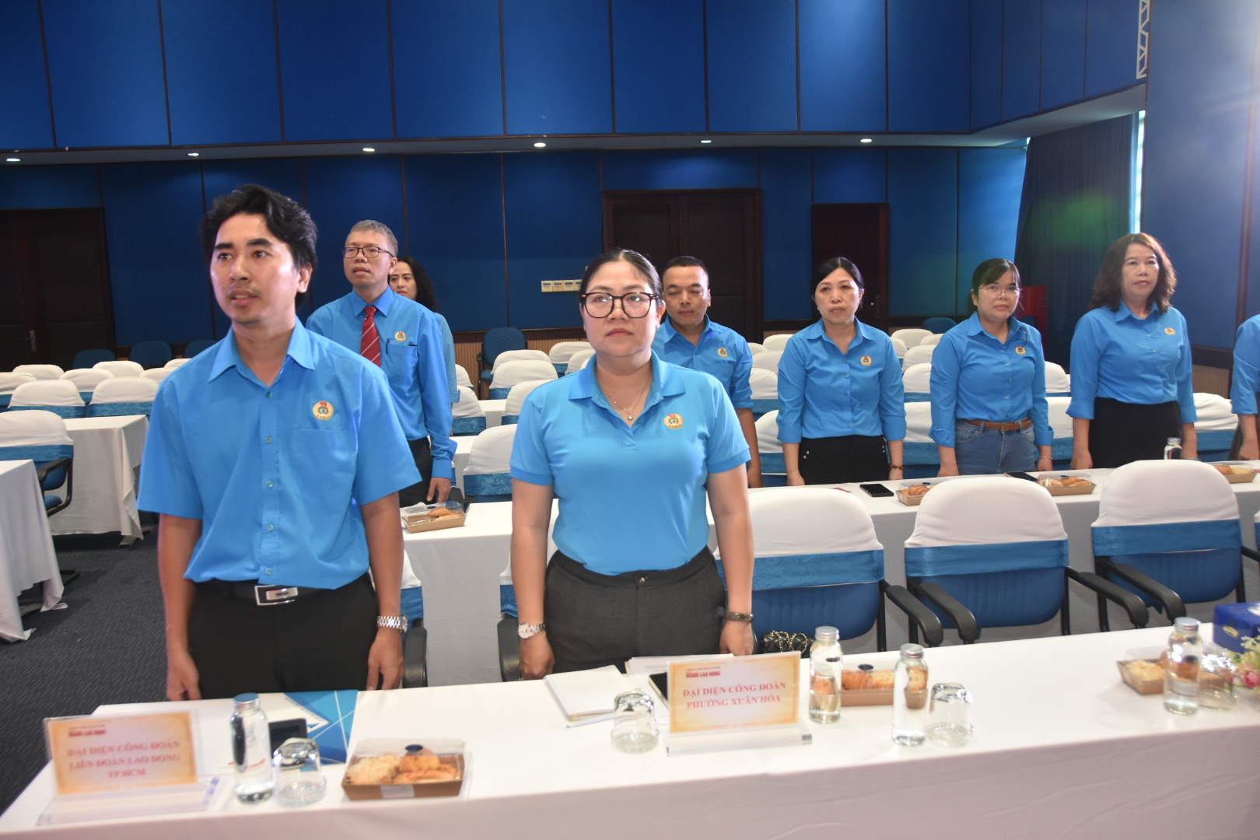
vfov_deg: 43.6
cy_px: 420
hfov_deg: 61.9
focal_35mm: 30
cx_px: 630
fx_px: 1050
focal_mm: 20
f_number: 3.5
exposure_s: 1/200
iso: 1000
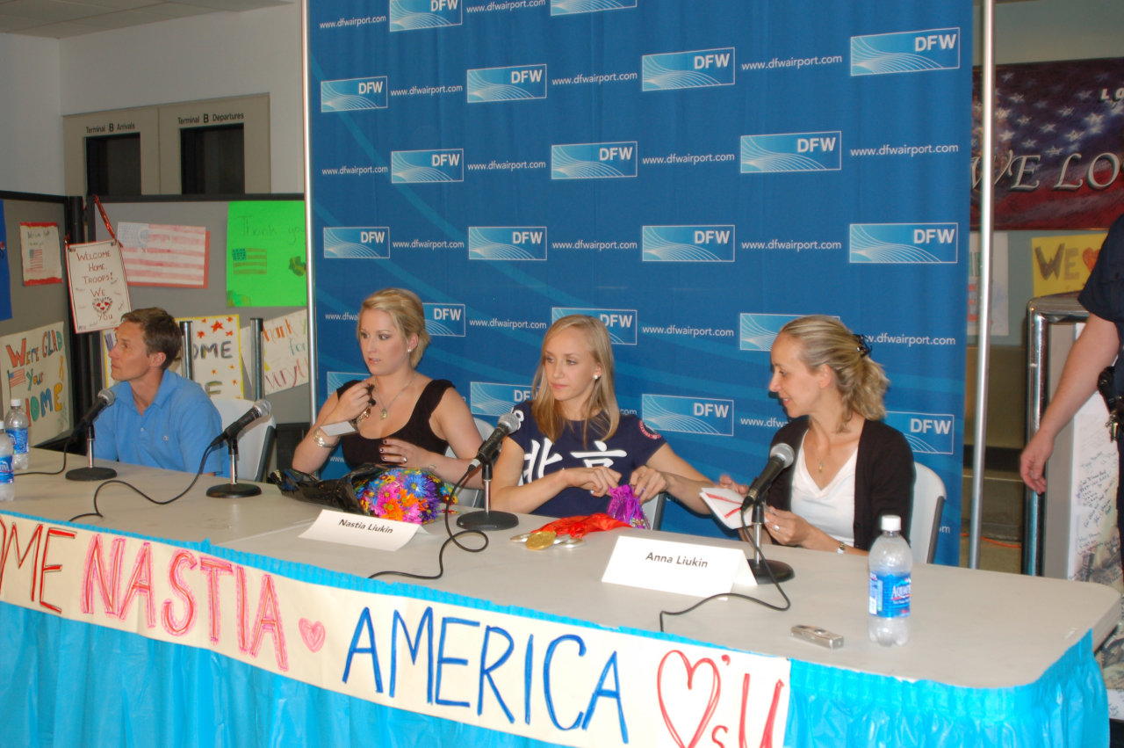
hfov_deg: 46.4
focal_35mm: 42
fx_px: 1310
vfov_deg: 31.8
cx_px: 562
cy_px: 374
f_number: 3.5
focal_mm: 28
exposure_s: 1/60
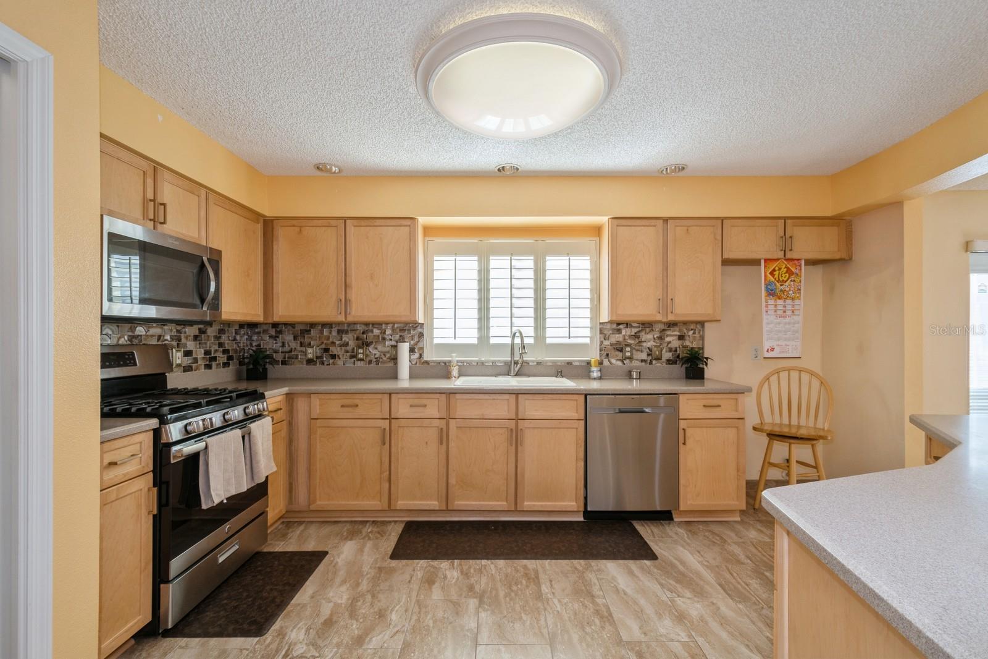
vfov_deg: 77.3
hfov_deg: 100.4
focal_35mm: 15
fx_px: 412
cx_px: 494
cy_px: 330
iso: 200
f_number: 8
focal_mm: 10
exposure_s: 1/25
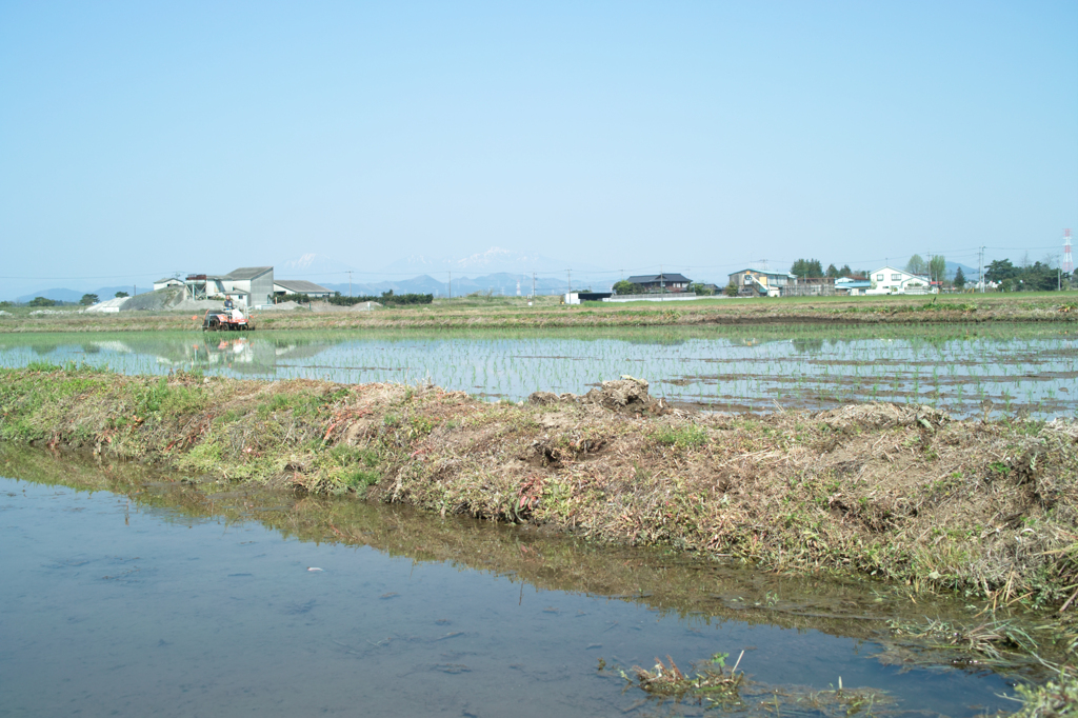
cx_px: 539
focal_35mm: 41
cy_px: 359
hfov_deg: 47.4
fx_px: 1227
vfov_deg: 32.6
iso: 50
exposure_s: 1/500
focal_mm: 24.2
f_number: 4.5
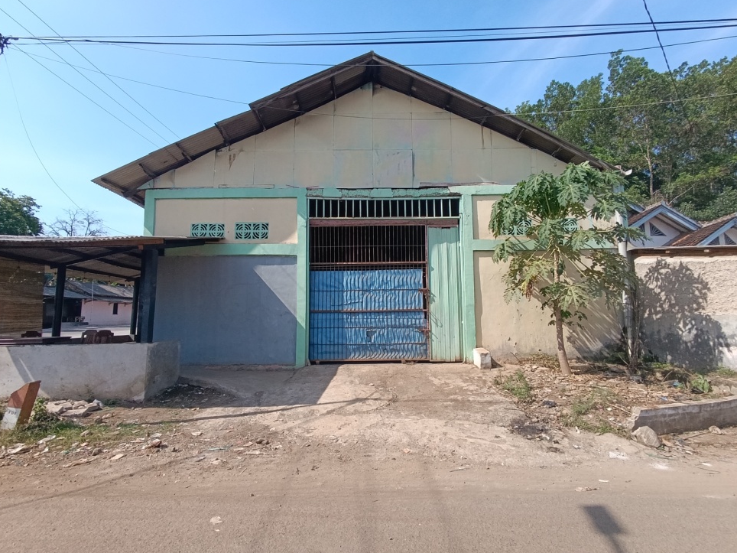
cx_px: 380
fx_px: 362
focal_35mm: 17
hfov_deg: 91.0
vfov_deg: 74.7
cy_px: 282
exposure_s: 1/753
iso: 50
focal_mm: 1.65
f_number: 2.2
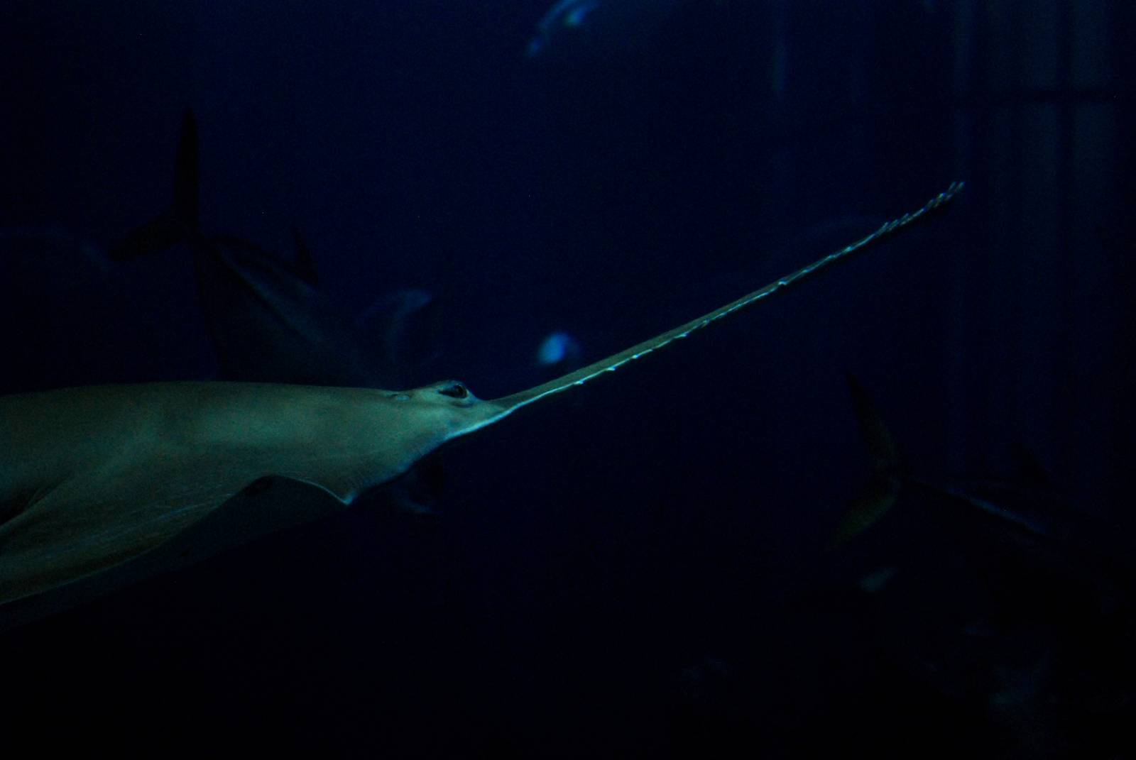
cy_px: 380
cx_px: 568
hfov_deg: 19.4
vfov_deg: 13.1
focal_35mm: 105
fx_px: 3317
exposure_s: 1/160
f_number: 4
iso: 1000
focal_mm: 70
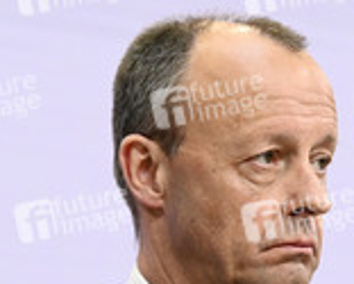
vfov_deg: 3.3
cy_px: 159
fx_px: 4980
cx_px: 466
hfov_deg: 4.1
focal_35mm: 475
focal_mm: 175
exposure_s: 1/800
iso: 4000
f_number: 5
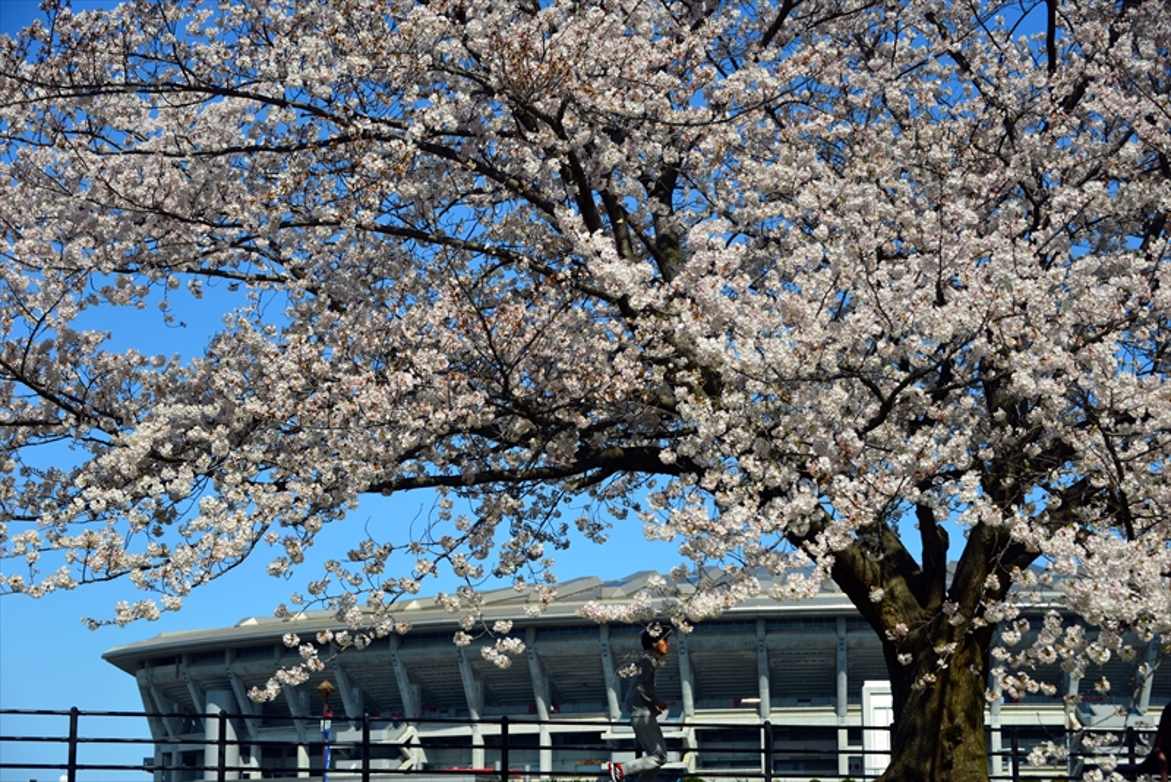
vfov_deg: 20.0
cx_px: 586
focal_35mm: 68
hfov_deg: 29.6
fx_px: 2213
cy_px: 391
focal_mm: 68
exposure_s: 1/1000
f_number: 4.8
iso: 125
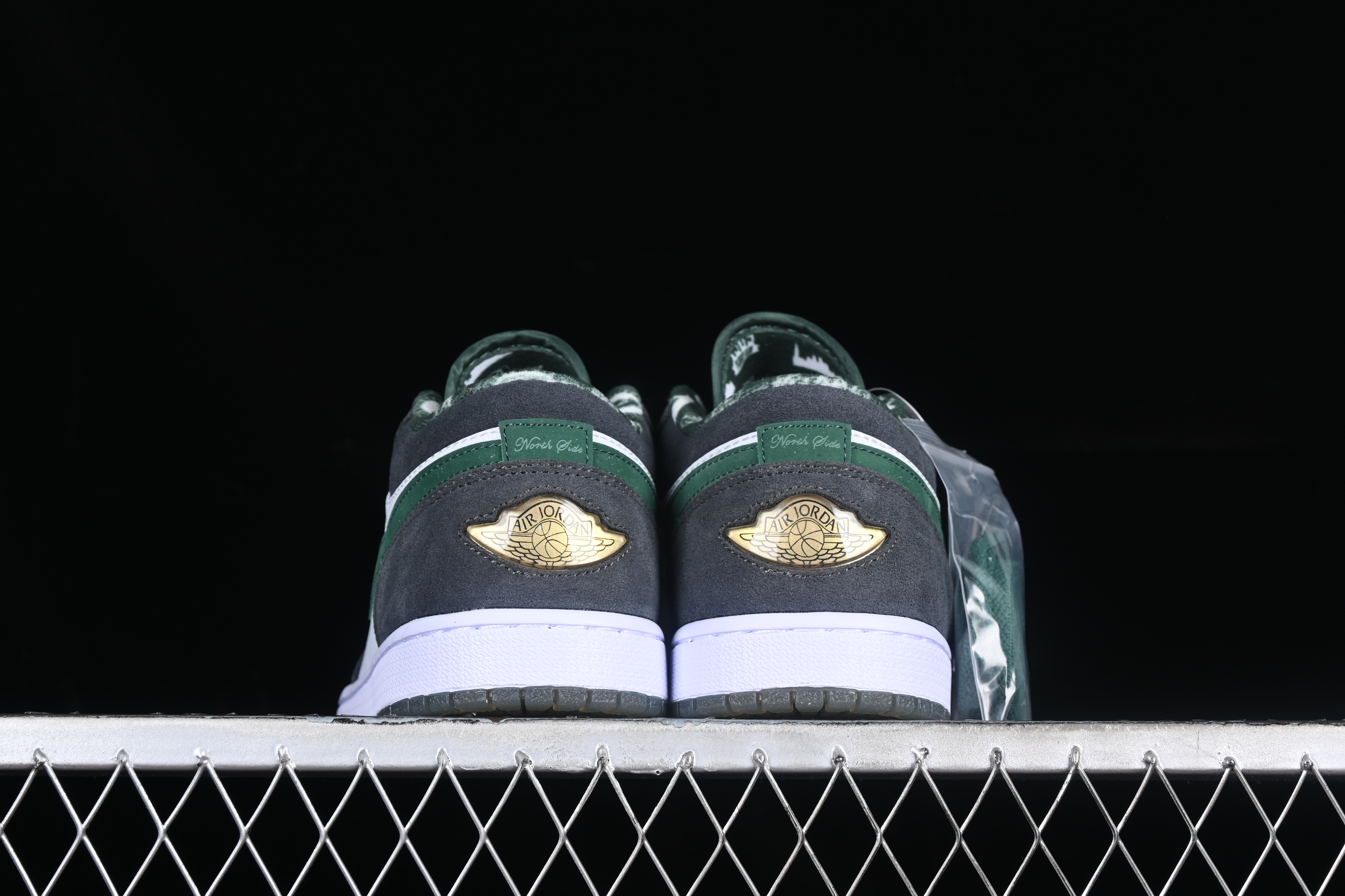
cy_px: 448
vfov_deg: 18.2
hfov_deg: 27.0
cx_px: 672
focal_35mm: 75
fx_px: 2802
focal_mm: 50
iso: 160
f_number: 7.1
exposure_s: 1/80
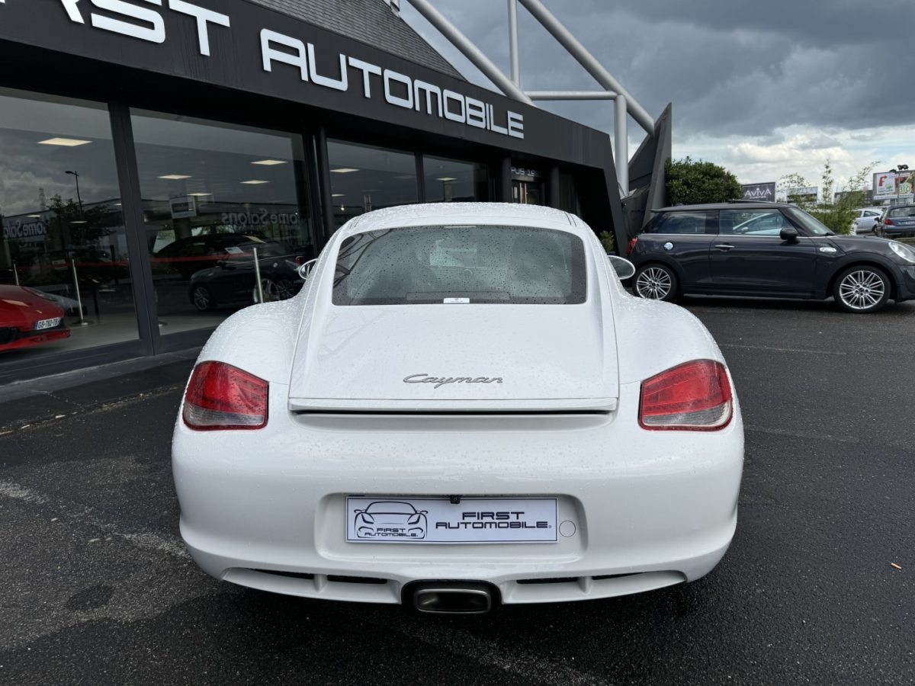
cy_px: 343
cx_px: 458
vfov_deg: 56.8
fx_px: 634
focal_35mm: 24
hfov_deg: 71.6
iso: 80
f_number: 1.78
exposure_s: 1/3597
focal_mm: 6.76
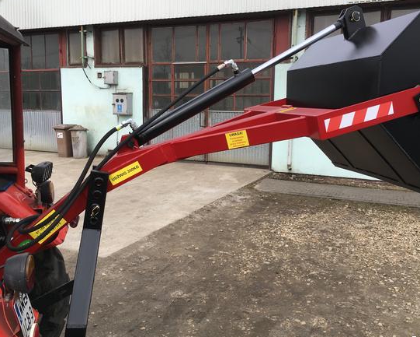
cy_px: 171
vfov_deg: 43.4
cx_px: 235
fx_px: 423
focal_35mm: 34
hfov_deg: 52.7
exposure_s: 1/884
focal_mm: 4.15
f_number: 2.2
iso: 25
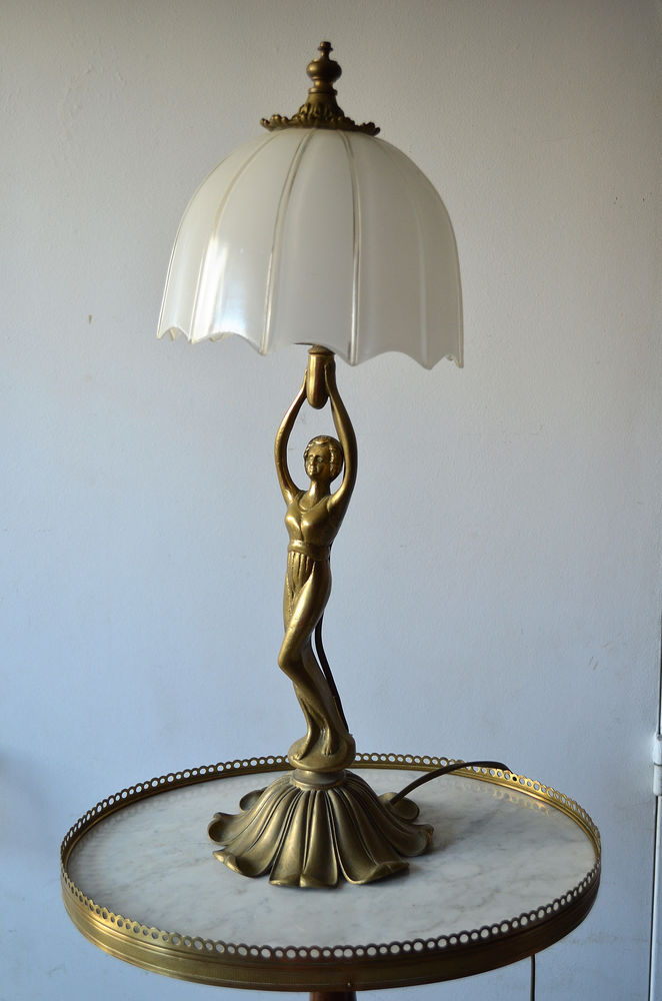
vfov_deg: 45.0
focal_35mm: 44
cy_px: 500
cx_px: 331
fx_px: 1206
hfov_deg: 30.7
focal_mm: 29
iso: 560
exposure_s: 1/60
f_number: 4.5
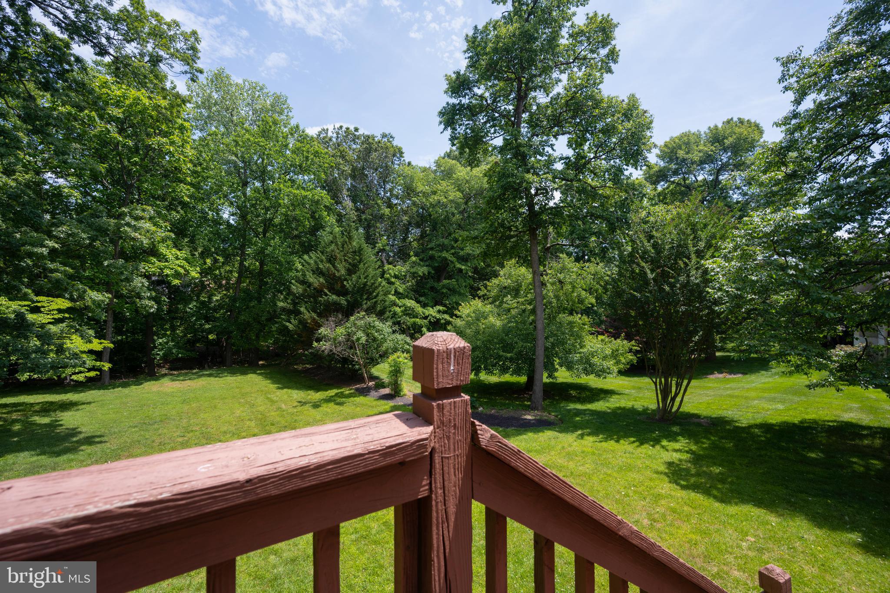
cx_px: 445
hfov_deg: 100.4
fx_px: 371
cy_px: 296
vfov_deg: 77.3
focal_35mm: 15
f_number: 7.1
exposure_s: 1/320
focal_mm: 15
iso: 200
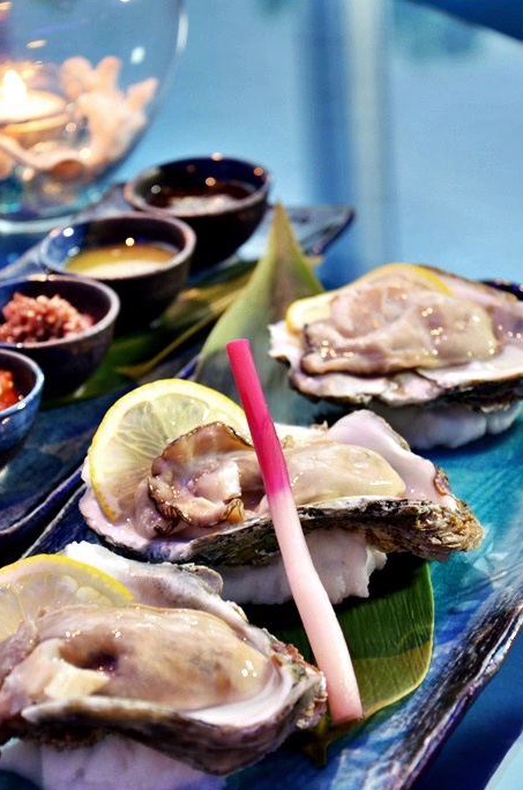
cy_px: 417
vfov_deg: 22.4
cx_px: 211
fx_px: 1992
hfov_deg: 14.9
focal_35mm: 91
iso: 800
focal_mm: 50
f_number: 5
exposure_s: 1/25
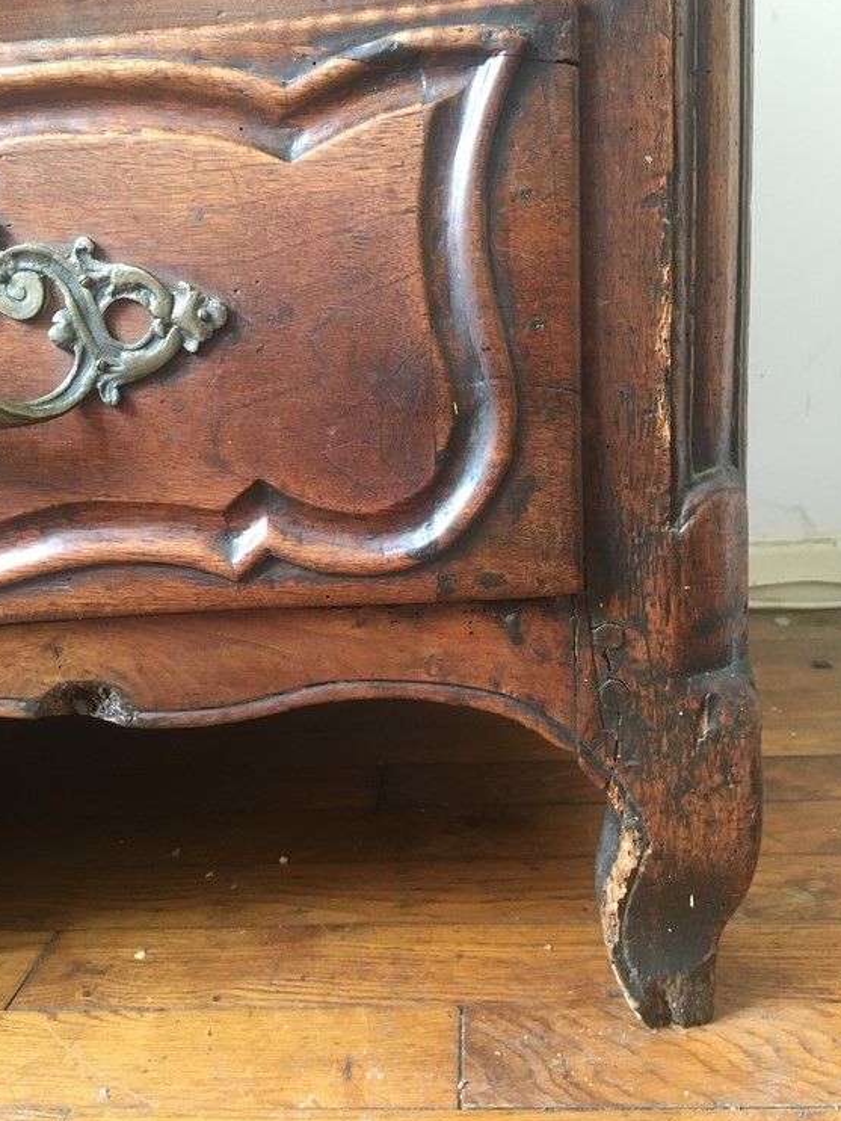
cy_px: 547
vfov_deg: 59.9
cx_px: 424
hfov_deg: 46.8
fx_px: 971
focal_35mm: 30
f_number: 2.2
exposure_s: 1/25
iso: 200
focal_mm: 4.15
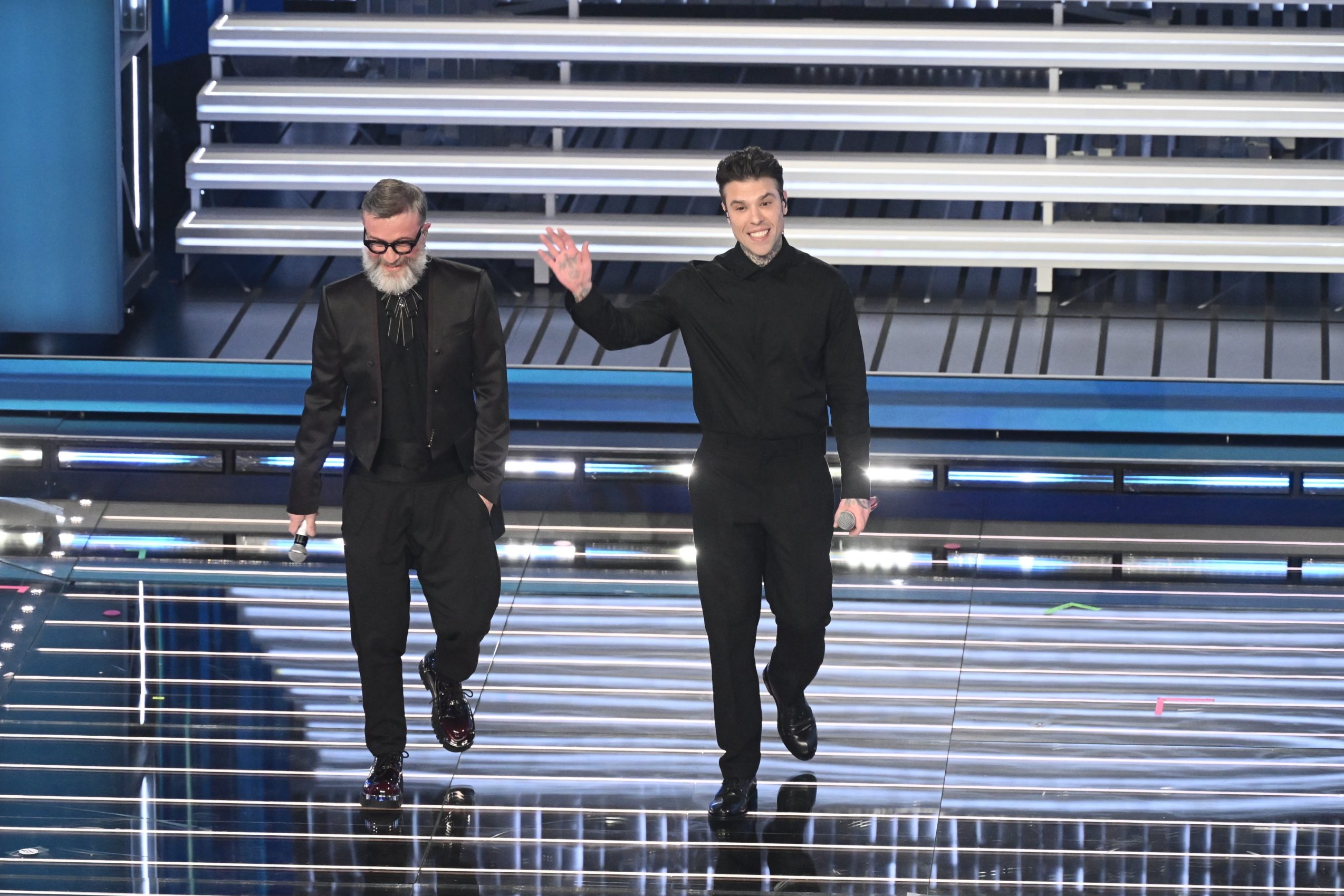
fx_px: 8139
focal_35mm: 218
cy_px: 449
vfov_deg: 6.3
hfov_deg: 9.4
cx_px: 673
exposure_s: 1/250
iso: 4000
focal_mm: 145
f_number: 4.5
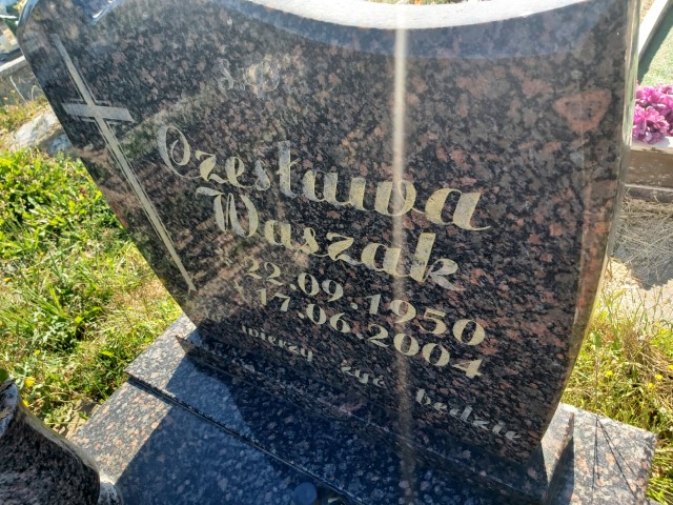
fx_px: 505
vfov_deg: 53.1
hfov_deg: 67.3
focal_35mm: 26
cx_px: 336
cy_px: 252
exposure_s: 1/337
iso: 64
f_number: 1.7
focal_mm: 3.92
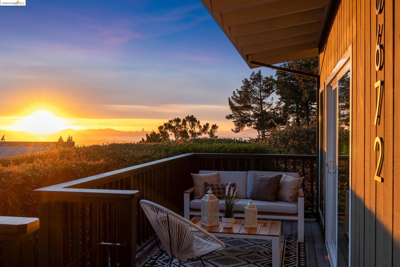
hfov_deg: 51.9
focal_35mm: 37
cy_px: 134
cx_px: 200
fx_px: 411
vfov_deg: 35.9
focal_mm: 37
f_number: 9
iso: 160
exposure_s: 1/30
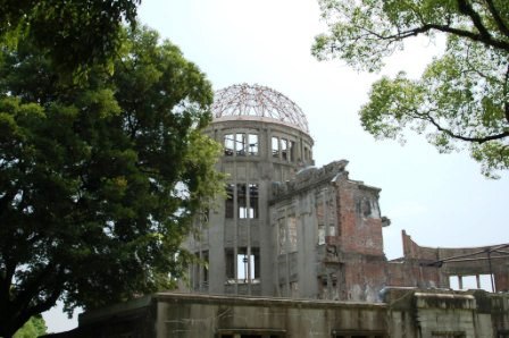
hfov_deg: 46.4
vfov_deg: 31.8
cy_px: 169
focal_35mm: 42
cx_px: 254
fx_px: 593
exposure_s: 1/320
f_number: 9
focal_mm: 28
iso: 200
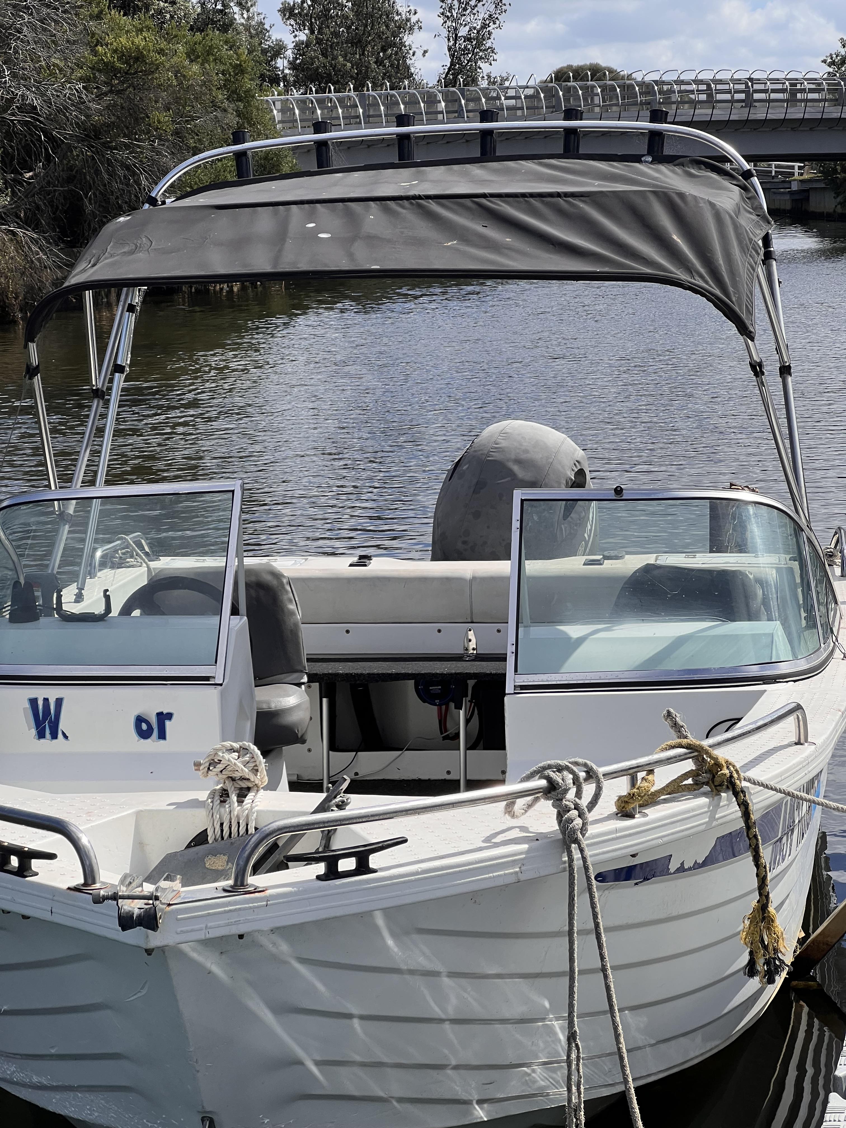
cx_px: 423
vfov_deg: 25.3
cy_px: 564
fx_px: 2509
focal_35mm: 77
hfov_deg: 19.1
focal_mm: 9
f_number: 2.8
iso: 32
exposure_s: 1/1004
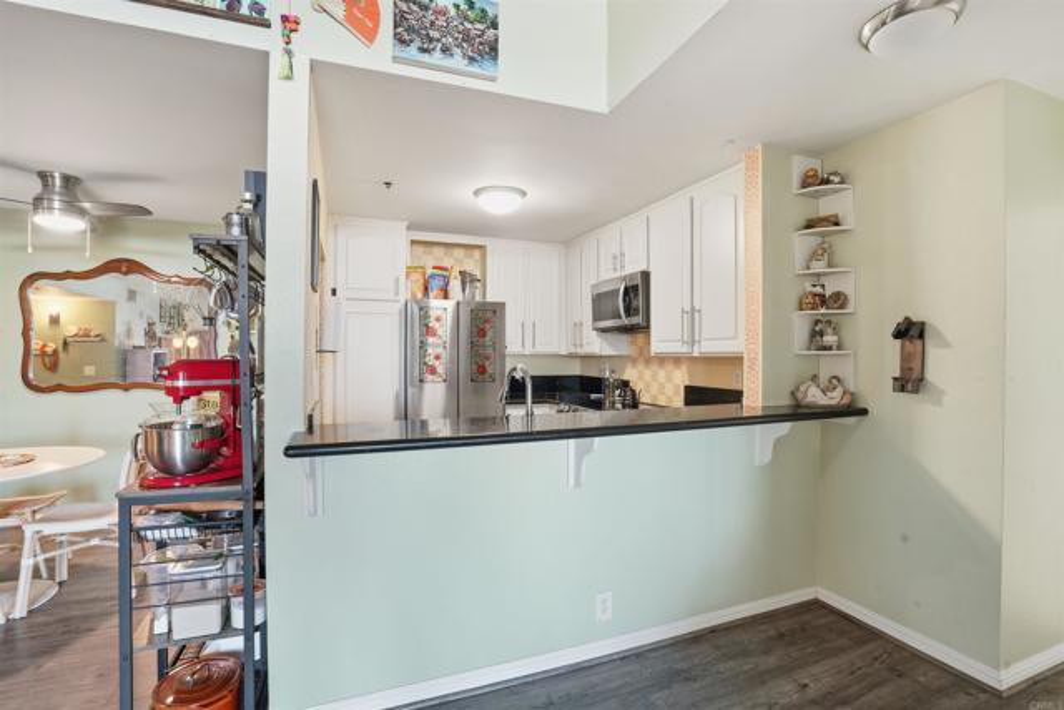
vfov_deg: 73.8
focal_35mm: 16
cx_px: 532
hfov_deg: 96.7
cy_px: 355
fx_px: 473
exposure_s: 1/15
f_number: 11
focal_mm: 16
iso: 500
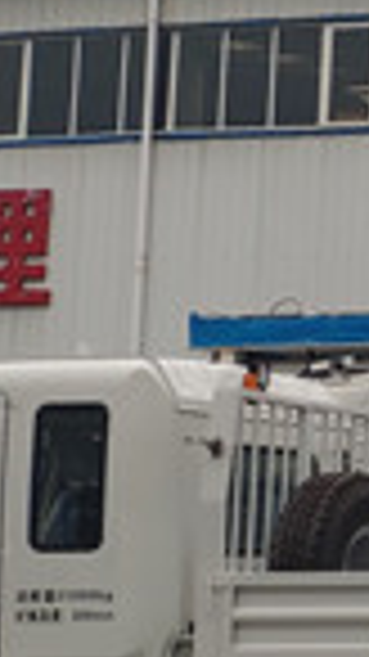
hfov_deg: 8.1
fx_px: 1985
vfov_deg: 18.8
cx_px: 1310
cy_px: 340
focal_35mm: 114
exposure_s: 1/582
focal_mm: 4.22
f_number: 1.8
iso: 100
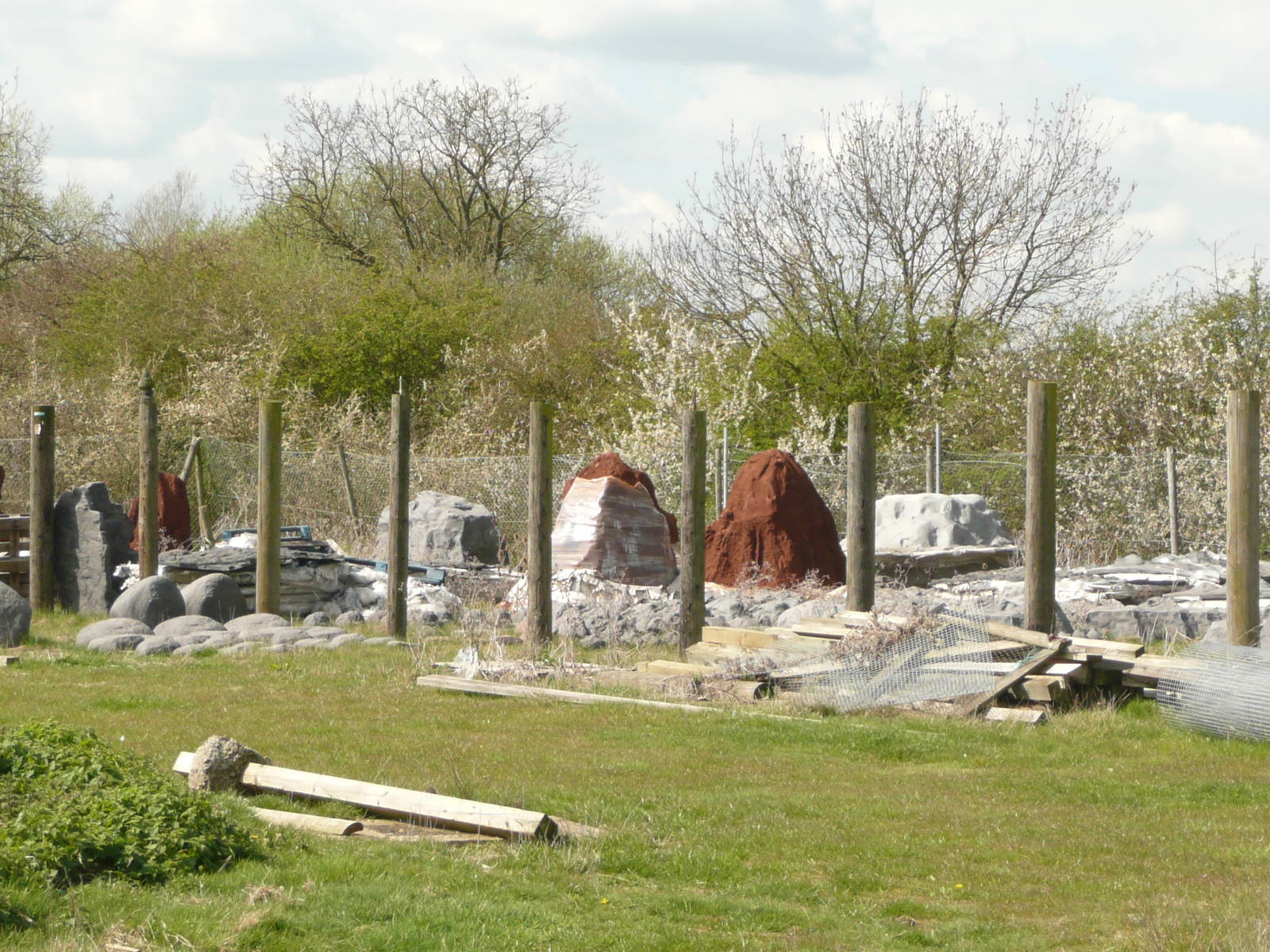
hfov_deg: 18.4
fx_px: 3926
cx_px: 635
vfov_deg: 13.8
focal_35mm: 107
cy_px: 476
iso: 100
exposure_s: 1/400
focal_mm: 11.8
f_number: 4.6
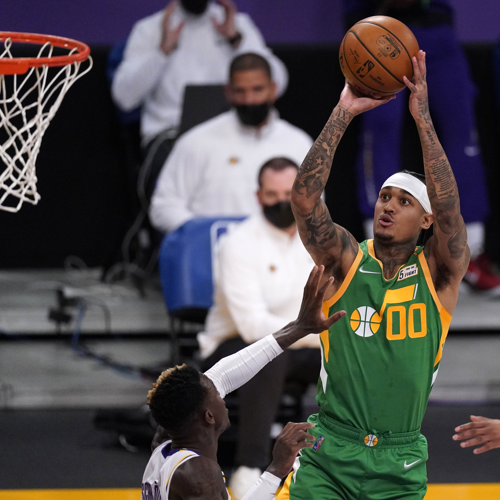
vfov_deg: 2.3
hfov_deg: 2.3
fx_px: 12518
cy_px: 250
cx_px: 353
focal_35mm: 766
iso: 8000
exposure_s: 1/1600
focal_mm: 600
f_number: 4
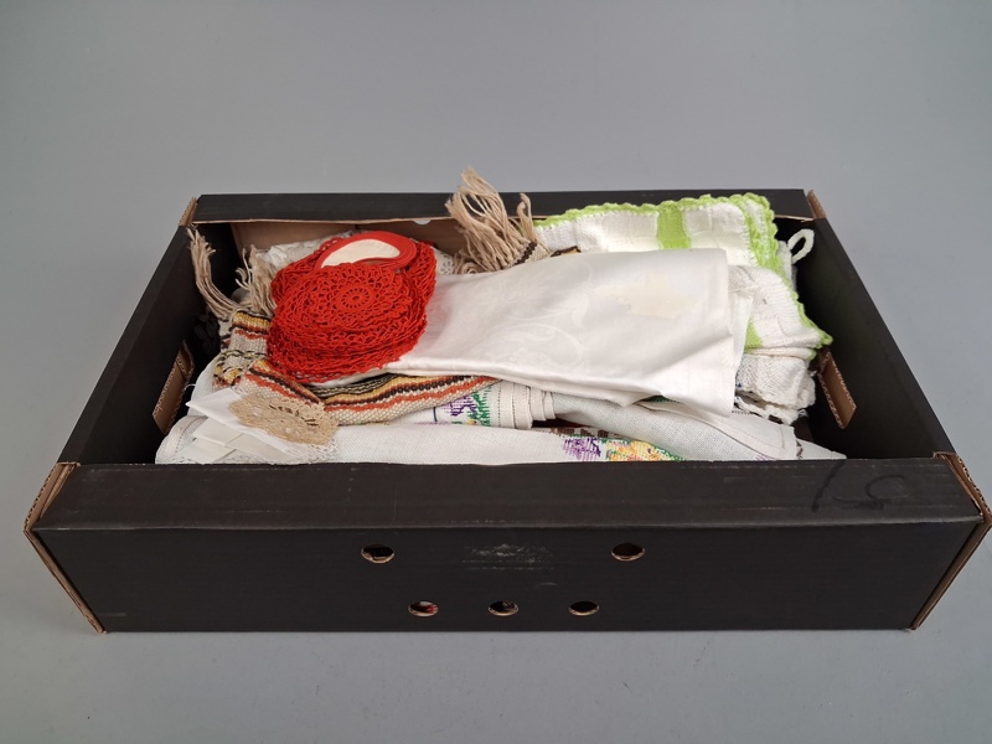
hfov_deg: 65.3
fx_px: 774
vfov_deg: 51.4
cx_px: 496
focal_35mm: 27
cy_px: 372
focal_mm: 4
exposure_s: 1/100
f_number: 1.8
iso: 400
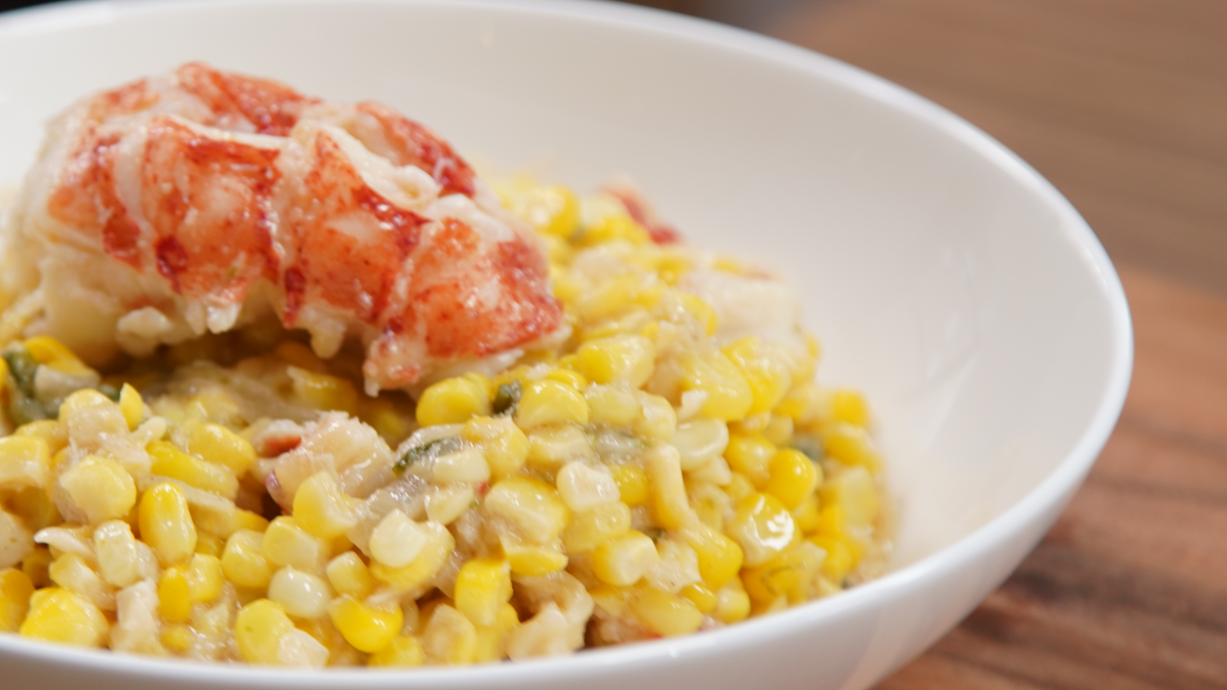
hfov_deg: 11.2
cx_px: 298
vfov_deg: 6.4
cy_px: 288
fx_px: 6214
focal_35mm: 191
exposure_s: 1/125
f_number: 4.5
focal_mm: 105
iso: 640
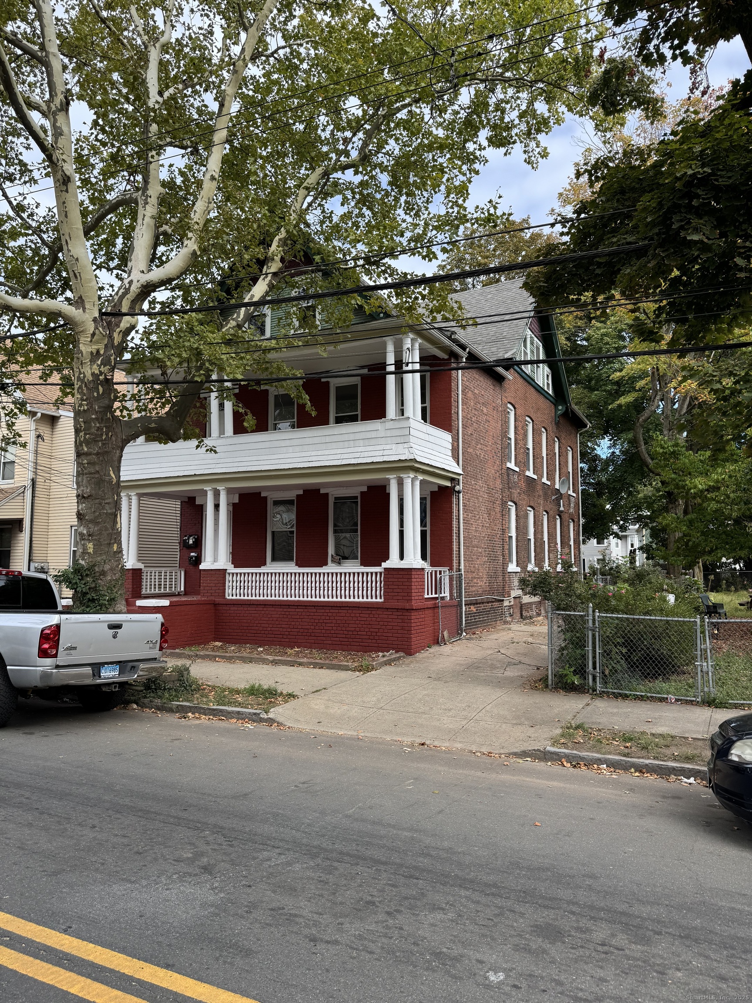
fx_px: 695
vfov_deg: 71.6
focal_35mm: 24
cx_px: 376
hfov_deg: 56.8
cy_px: 502
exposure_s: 1/1112
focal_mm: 6.76
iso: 80
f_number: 1.78
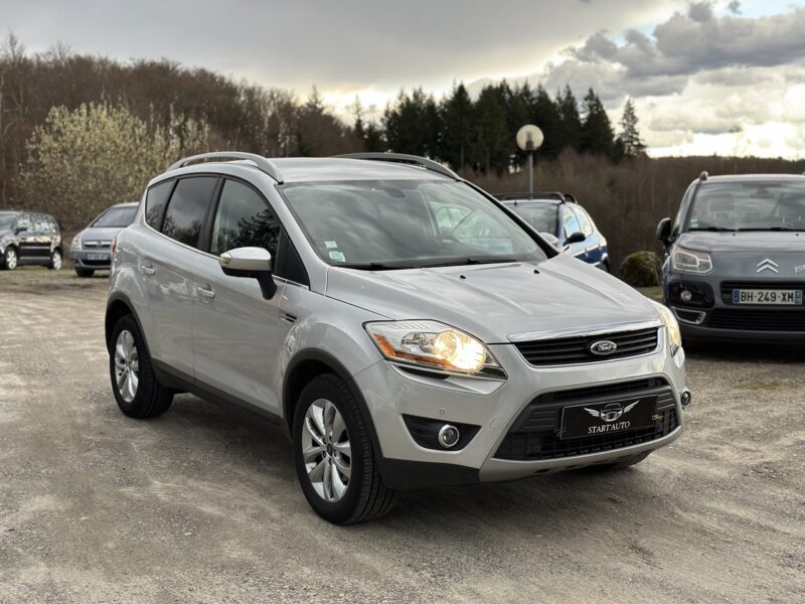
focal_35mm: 48
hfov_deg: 39.7
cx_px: 402
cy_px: 302
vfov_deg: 30.3
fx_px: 1116
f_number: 1.78
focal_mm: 6.86
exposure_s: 1/264
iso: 80
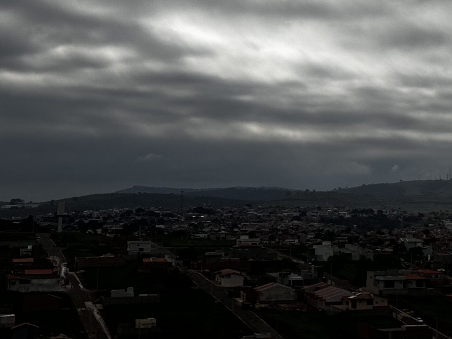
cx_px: 395
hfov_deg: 20.3
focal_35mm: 95
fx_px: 1241
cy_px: 11
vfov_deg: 15.3
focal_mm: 6.76
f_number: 1.78
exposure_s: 1/12500
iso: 64
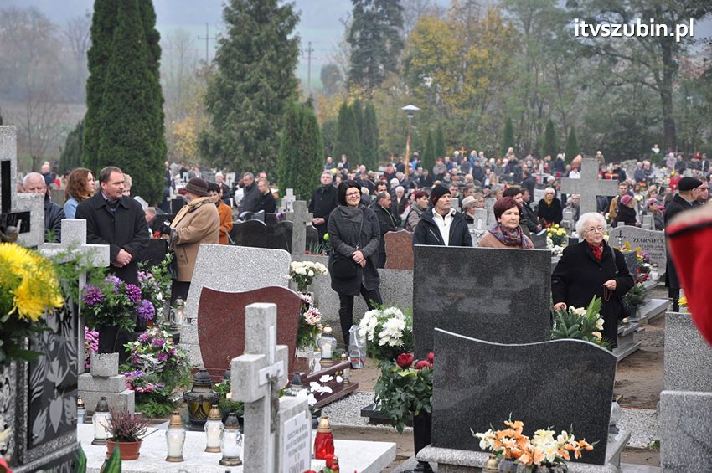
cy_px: 236
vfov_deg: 13.0
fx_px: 2075
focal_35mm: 105
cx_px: 356
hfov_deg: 19.5
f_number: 4.5
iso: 800
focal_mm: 70
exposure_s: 1/320
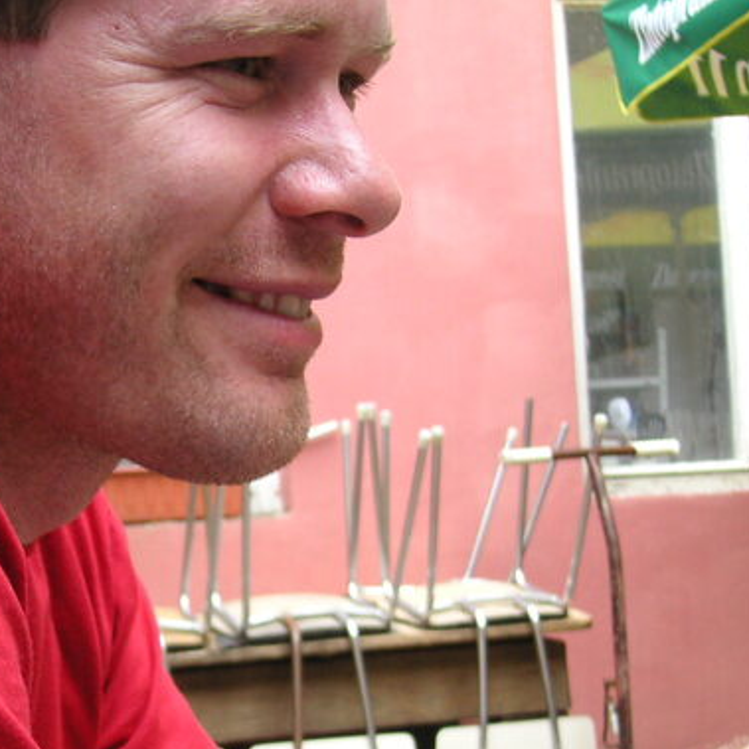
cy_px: 575
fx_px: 1689
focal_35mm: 69
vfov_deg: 24.7
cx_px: 160
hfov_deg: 24.6
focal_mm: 6.1
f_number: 2.8
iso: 50
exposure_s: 1/125
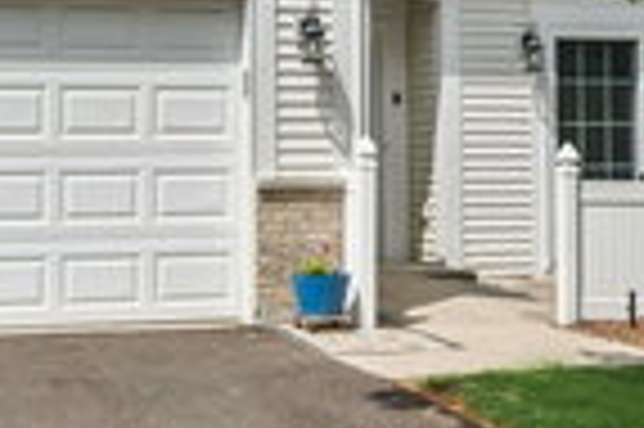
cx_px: 248
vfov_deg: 17.8
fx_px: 1352
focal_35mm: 76
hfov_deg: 26.7
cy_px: 59
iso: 250
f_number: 8
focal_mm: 15
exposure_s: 1/400
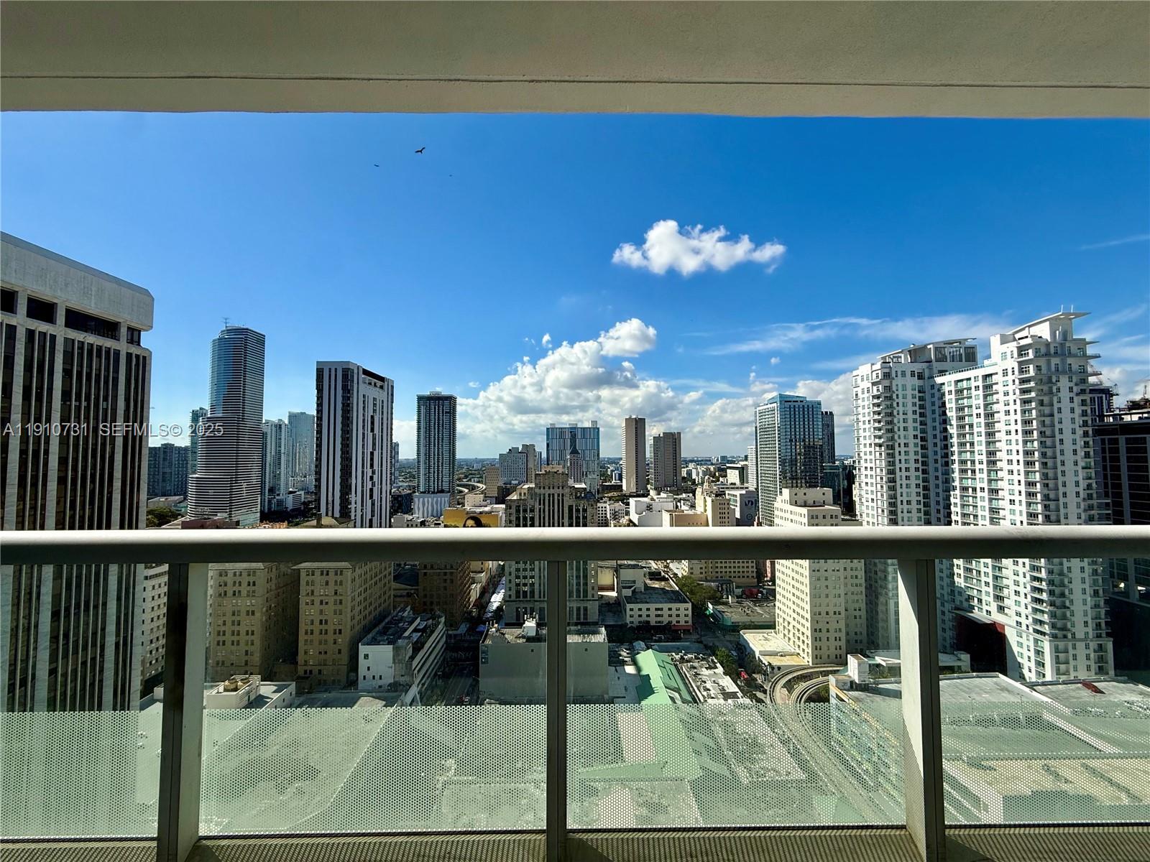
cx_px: 575
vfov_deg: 85.7
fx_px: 465
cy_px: 431
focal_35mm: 14
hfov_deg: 102.1
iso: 50
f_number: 2.2
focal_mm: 2.22
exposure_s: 1/3460
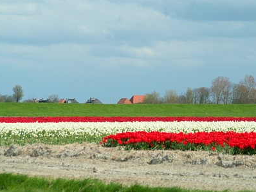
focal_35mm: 245
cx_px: 131
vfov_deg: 6.1
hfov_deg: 8.1
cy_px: 96
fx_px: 1811
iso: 200
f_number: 6
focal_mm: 150
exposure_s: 1/1500
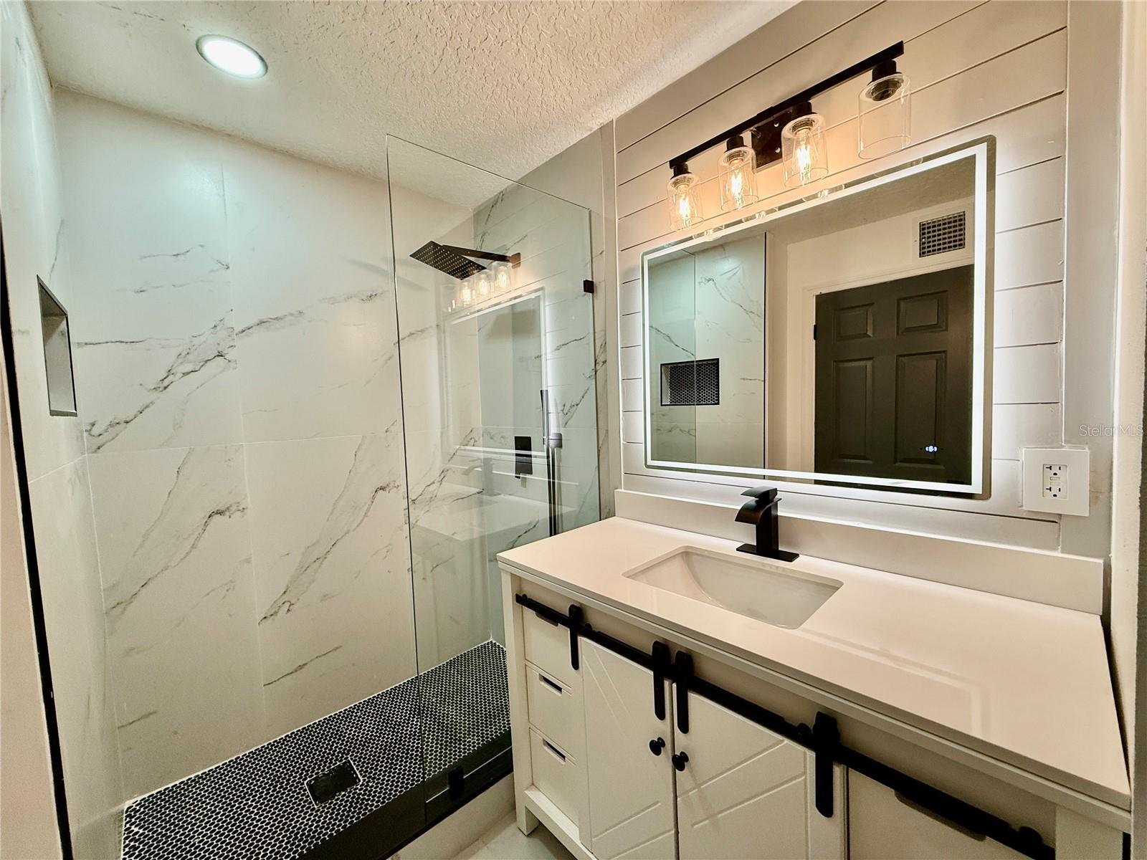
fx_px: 464
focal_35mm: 14
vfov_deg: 85.7
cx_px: 574
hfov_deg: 102.1
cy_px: 430
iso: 160
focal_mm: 2.22
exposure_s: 1/120
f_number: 2.2
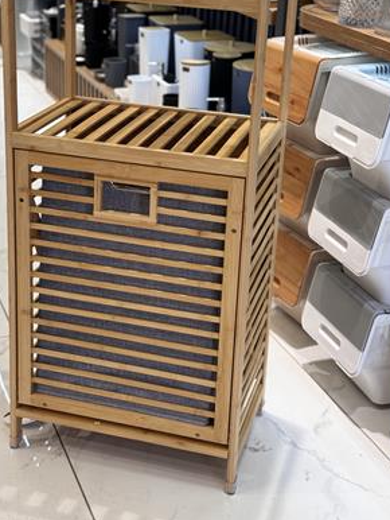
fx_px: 945
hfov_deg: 23.3
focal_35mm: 63
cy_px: 198
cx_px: 165
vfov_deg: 30.6
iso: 50
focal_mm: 6.86
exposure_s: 1/100
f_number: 1.78
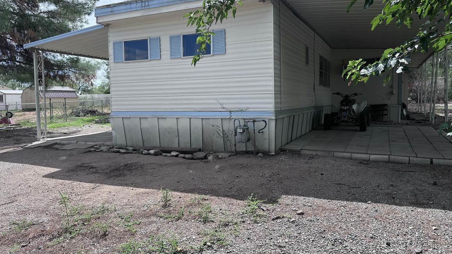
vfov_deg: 42.8
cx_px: 233
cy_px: 114
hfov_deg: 69.9
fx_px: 324
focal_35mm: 27
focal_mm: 6.86
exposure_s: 1/3247
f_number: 1.78
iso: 80
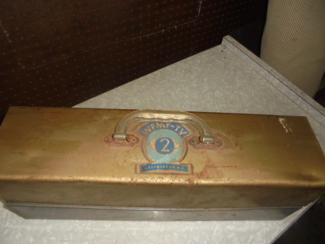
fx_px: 244
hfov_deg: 67.3
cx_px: 162
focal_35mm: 26
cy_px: 122
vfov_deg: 53.1
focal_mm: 4.6
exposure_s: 1/30
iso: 200
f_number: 3.5
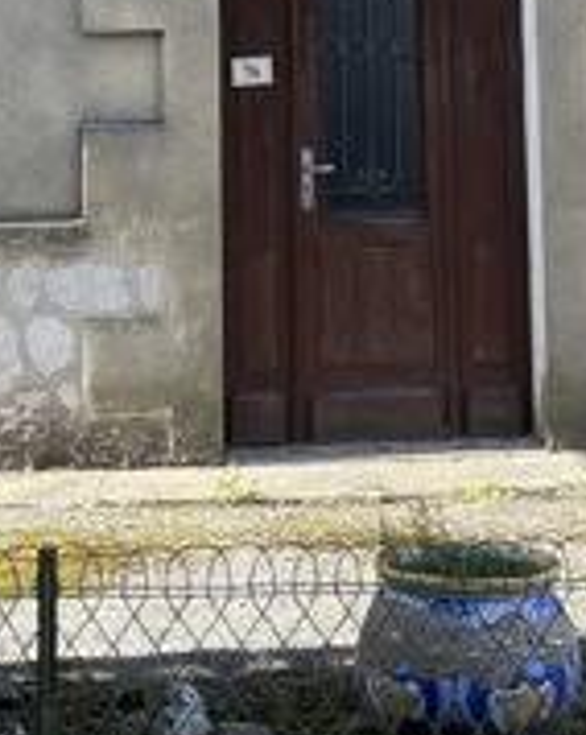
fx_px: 2476
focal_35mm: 114
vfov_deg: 15.6
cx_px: 330
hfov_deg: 13.5
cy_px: -343
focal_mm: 5.1
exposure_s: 1/878
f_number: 1.6
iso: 50
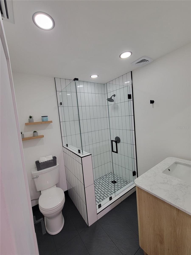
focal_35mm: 13
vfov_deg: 106.2
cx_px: 96
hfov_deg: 89.9
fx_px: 96
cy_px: 128
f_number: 2.2
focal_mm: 2.2
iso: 80
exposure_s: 1/60
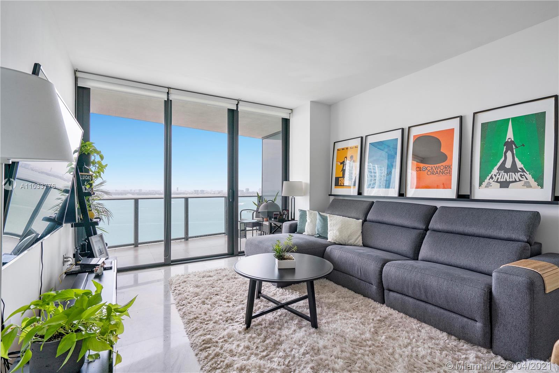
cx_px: 280
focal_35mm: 17
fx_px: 264
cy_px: 186
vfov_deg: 70.4
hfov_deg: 93.3
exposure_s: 1/125
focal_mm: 17
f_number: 8
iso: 400
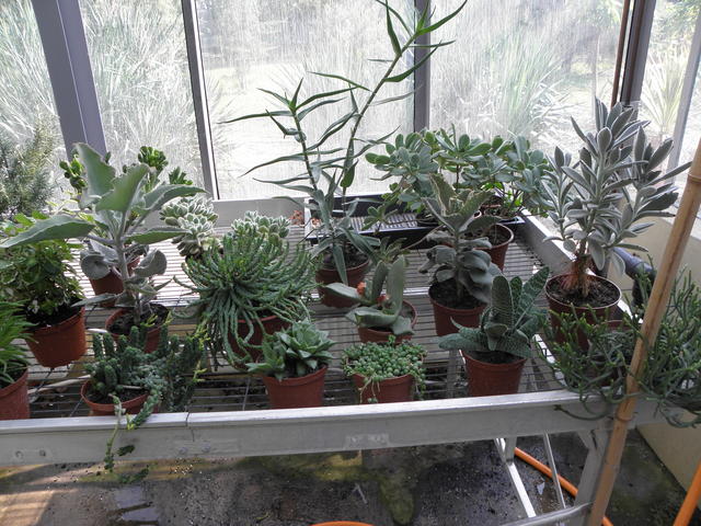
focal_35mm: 26
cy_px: 263
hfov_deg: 67.3
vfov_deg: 53.1
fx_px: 527
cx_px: 350
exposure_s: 1/60
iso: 64
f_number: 3.5
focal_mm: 4.6
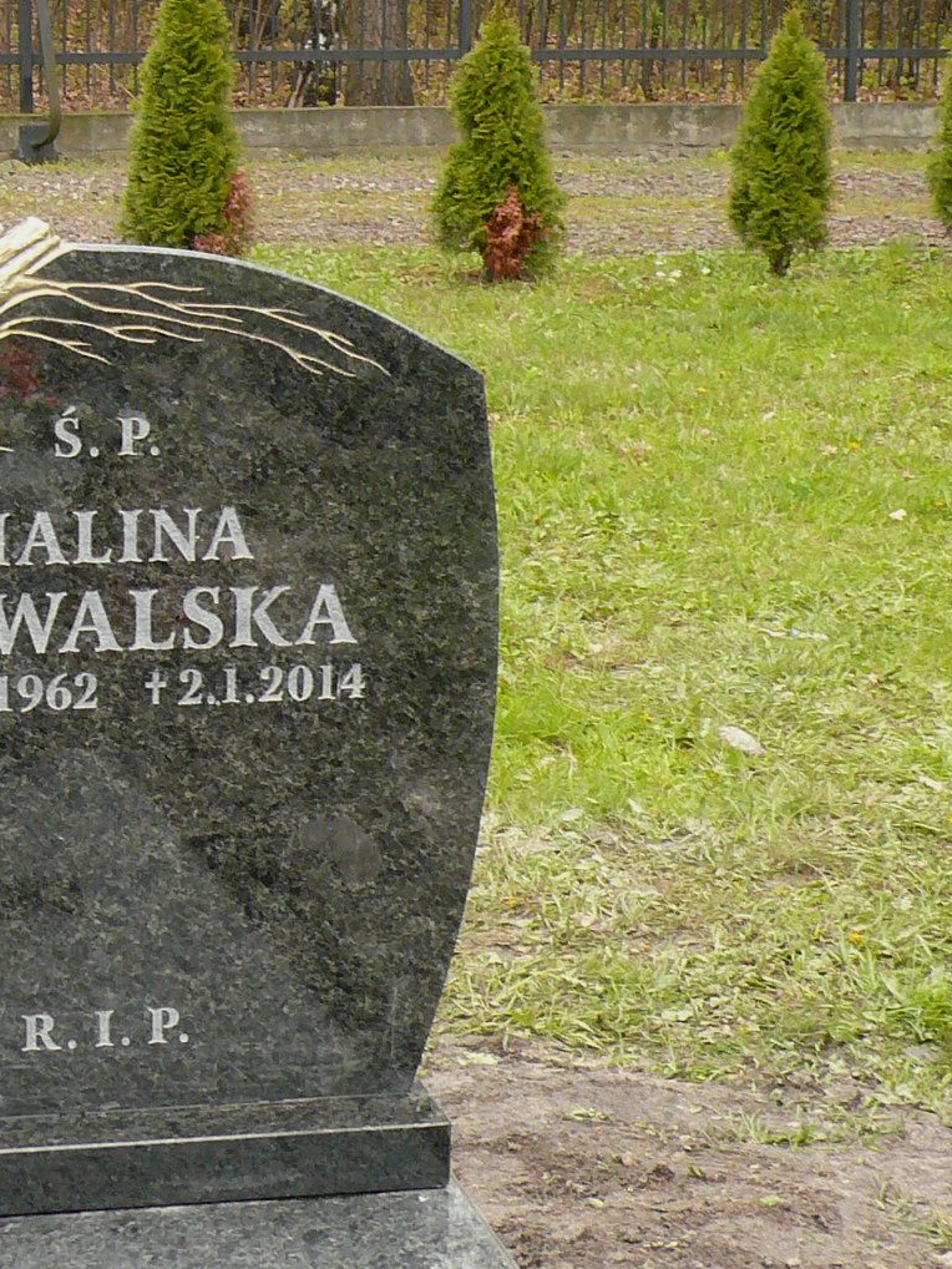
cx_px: 178
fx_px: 3226
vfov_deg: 22.2
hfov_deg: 16.7
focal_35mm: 88
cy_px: 627
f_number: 3.1
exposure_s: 1/50
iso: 100
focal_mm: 6.1
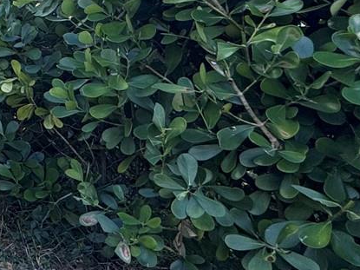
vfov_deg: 25.4
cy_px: -15
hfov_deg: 21.1
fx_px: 561
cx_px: -311
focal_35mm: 54
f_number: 2.2
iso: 40
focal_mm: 2.22
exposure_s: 1/249
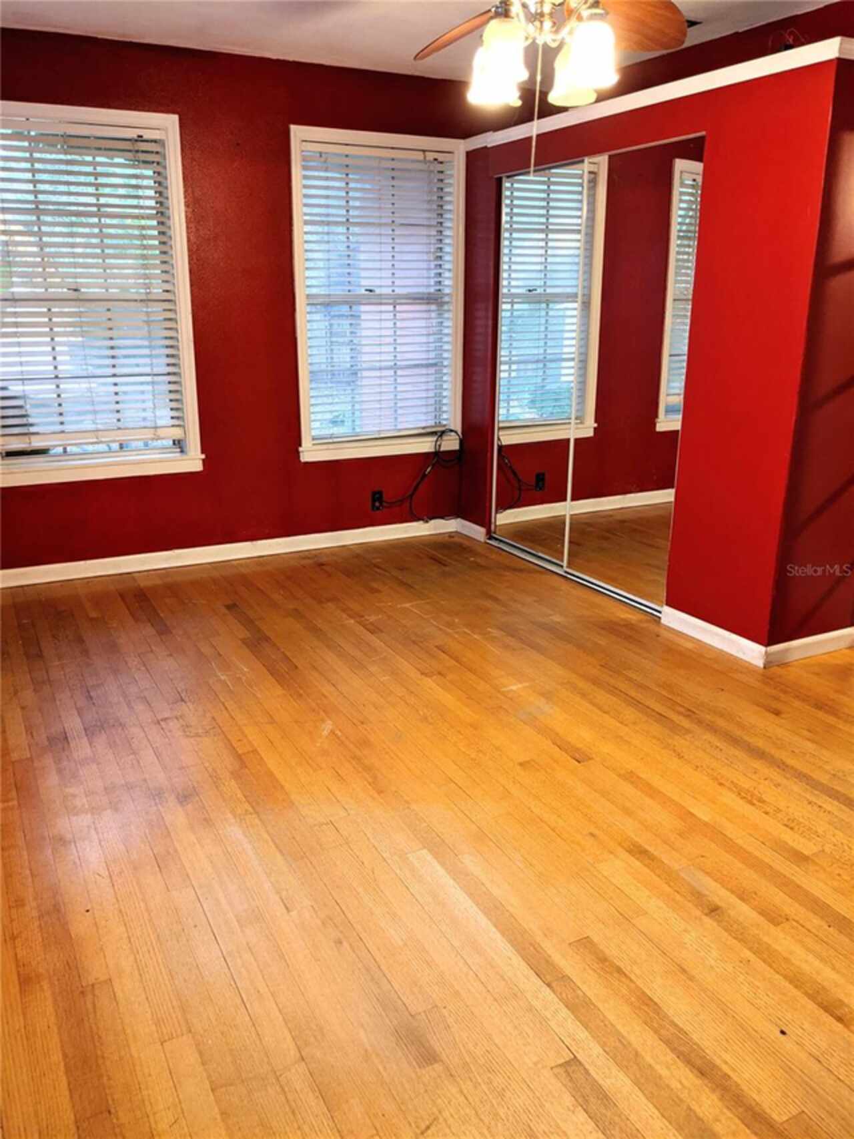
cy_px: 570
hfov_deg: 51.4
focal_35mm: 27
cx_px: 427
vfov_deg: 65.3
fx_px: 888
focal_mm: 4.38
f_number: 1.73
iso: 124
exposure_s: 1/24
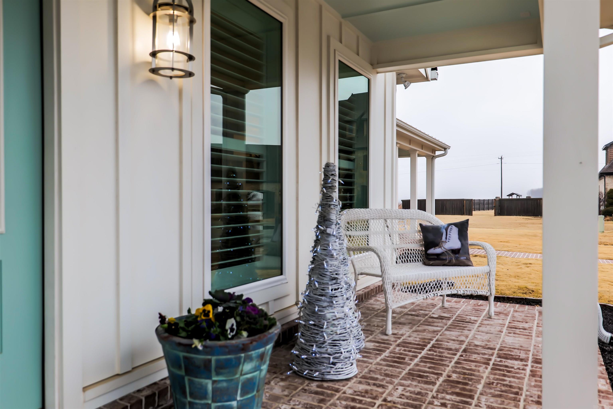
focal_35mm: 29
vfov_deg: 45.0
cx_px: 306
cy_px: 204
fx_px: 494
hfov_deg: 63.7
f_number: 4
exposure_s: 1/125
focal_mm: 29
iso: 125
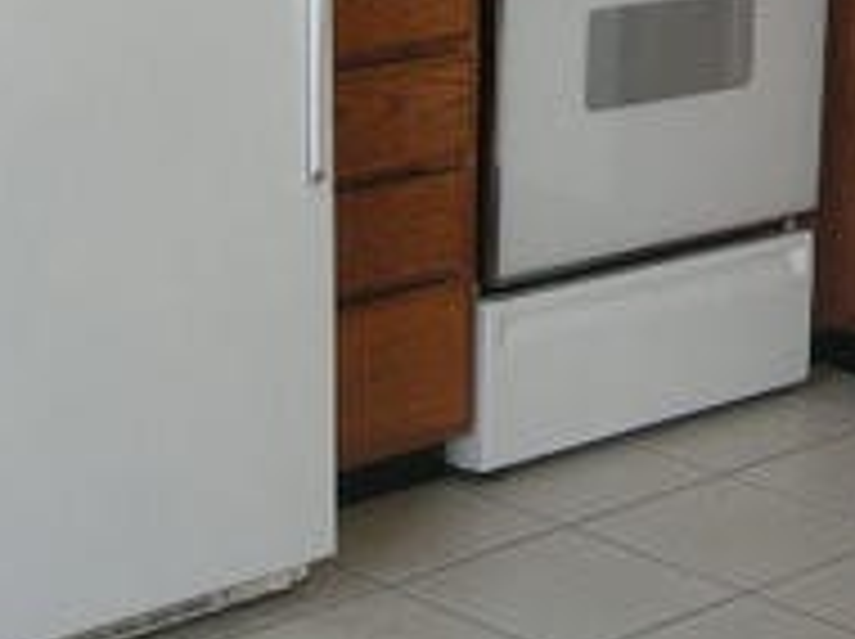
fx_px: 2664
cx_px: 670
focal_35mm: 108
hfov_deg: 18.1
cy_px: 2
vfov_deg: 13.5
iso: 64
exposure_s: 1/50
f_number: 2.8
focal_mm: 6.8
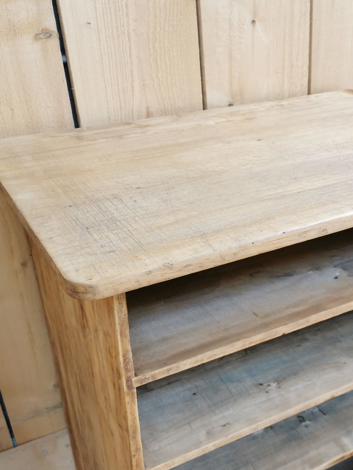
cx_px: 237
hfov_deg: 34.0
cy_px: 278
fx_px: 571
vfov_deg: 44.6
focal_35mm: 42
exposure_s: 1/50
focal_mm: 5.58
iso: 125
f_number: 1.8
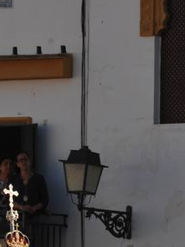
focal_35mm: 515
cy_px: 217
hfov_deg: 2.9
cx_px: 371
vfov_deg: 3.8
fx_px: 3672
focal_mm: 120
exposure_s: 1/640
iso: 400
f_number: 13
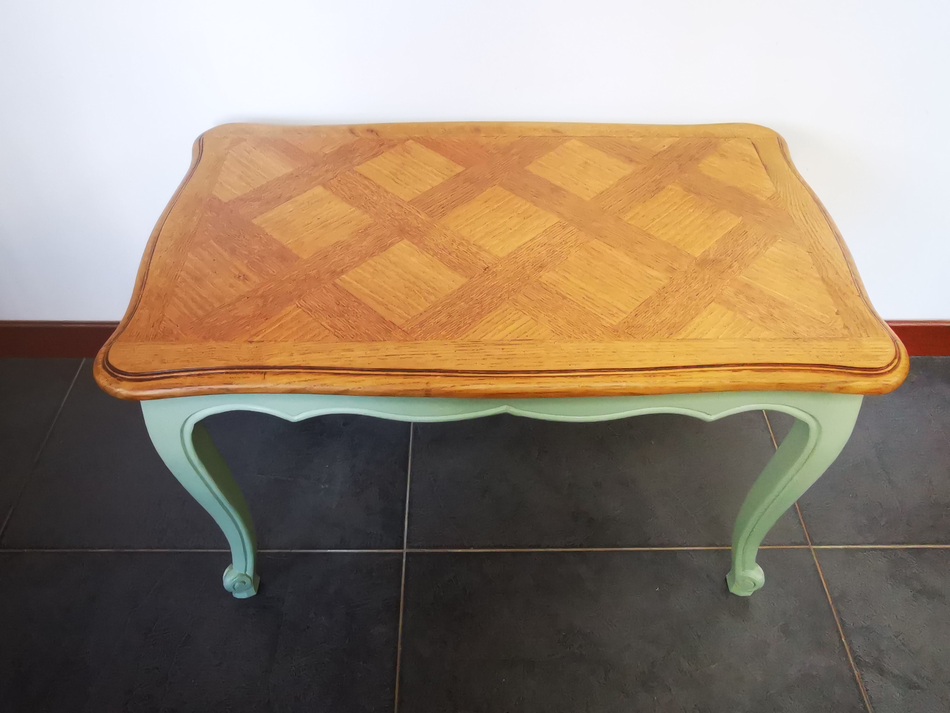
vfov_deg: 51.4
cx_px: 475
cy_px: 356
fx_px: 741
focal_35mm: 27
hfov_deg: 65.3
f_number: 2.2
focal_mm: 2.26
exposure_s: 1/23
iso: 250
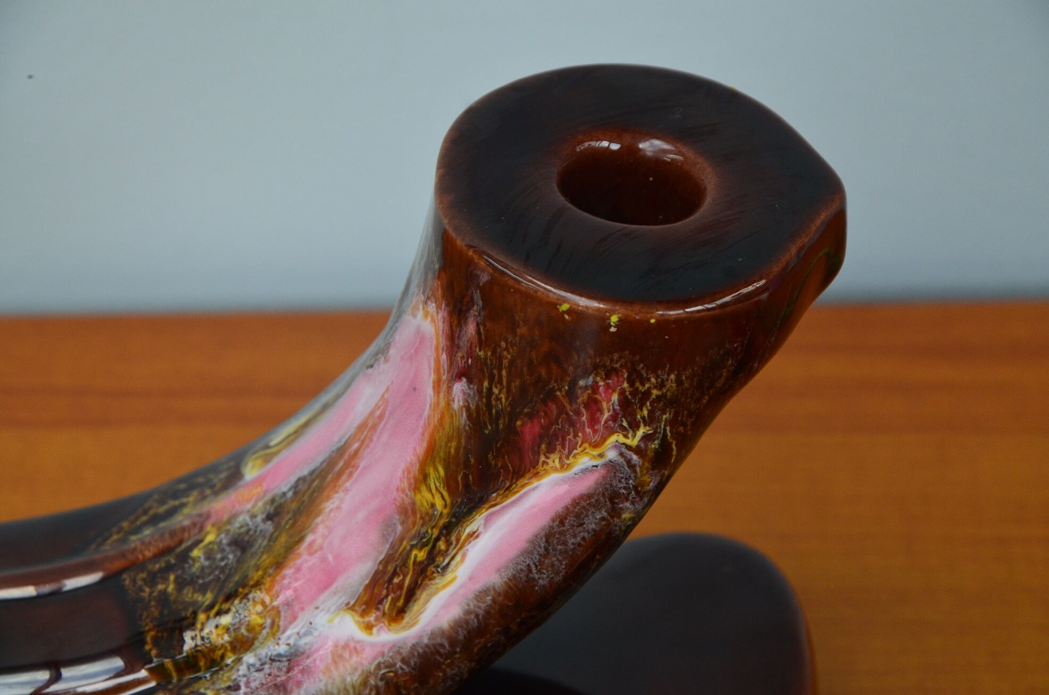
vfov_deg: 8.7
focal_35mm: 158
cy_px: 348
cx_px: 524
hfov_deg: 13.1
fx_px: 4580
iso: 800
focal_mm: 105
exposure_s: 1/125
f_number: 9
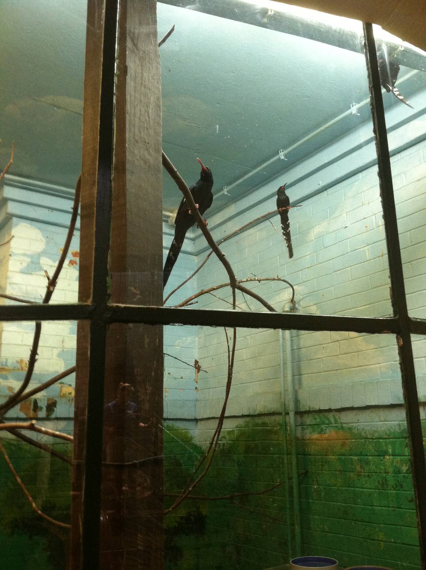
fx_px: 576
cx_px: 213
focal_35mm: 35
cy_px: 285
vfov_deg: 52.7
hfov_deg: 40.6
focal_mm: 3.85
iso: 250
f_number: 2.8
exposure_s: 1/15
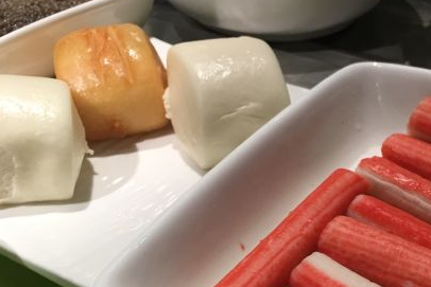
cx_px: 364
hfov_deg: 36.4
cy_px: 266
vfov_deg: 25.1
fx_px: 623
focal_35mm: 52
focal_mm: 4.15
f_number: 2.2
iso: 50
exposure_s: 1/33
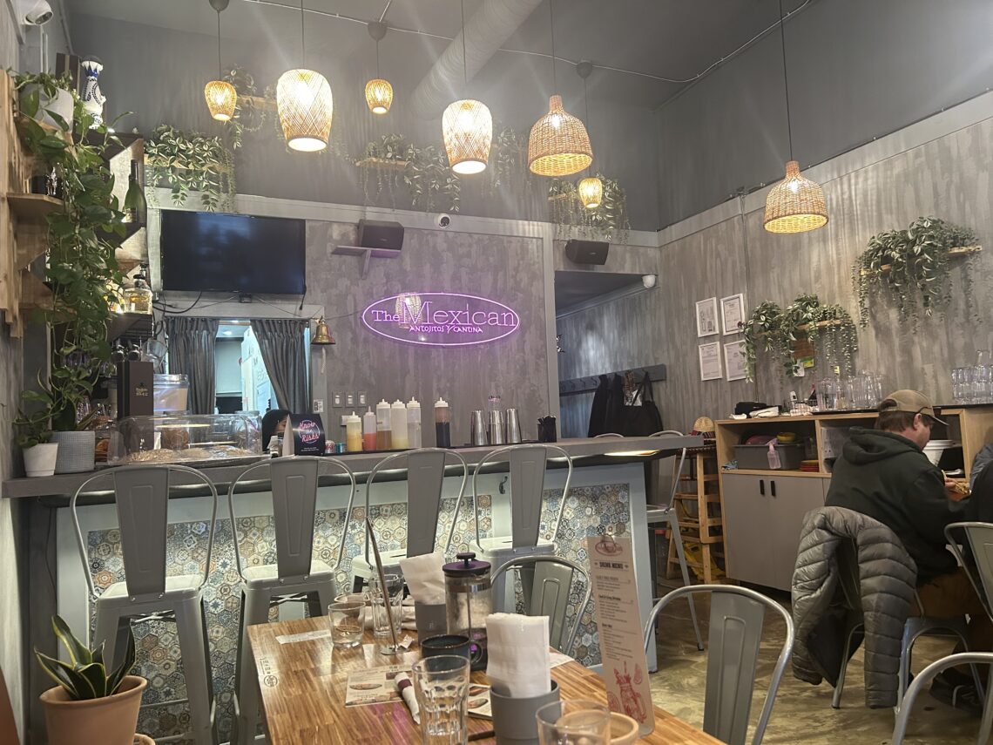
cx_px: 496
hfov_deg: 67.3
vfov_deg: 53.1
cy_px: 372
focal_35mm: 26
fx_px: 746
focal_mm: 5.7
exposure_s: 1/60
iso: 320
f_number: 1.5
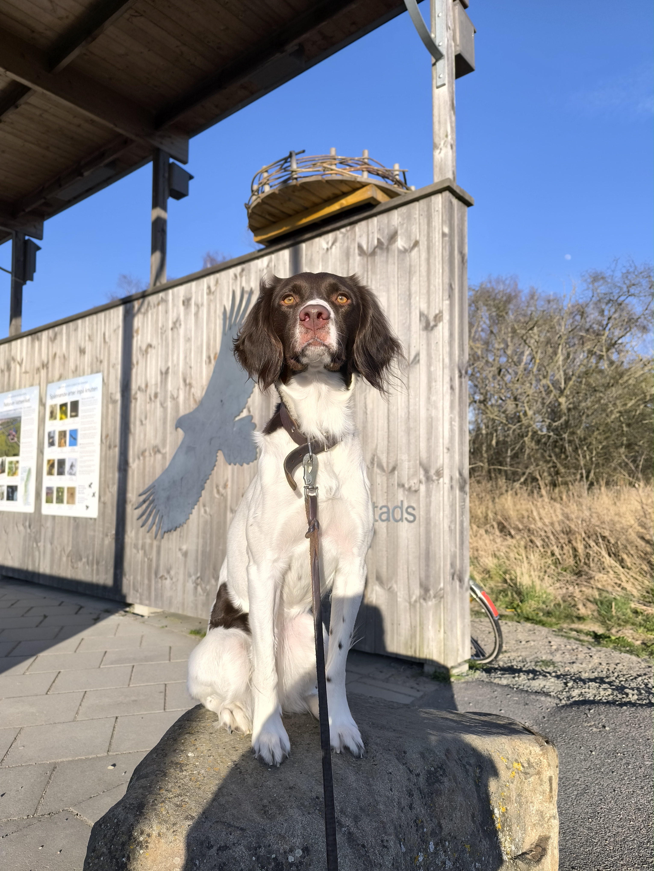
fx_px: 579
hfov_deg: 58.9
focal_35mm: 23
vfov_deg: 73.9
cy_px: 436
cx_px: 327
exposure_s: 1/756
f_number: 1.65
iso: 50
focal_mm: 6.14
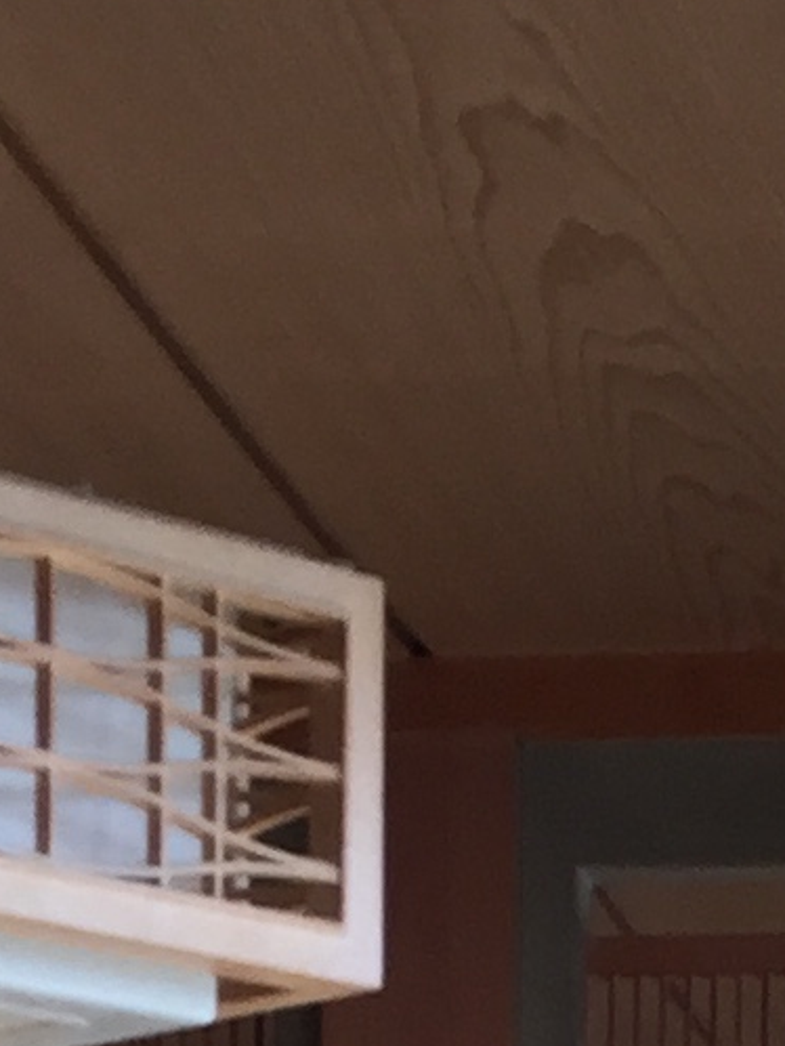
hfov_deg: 7.8
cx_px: 607
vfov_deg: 9.0
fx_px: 5740
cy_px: 2791
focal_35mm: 190
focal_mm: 4.15
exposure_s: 1/30
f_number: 2.2
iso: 40
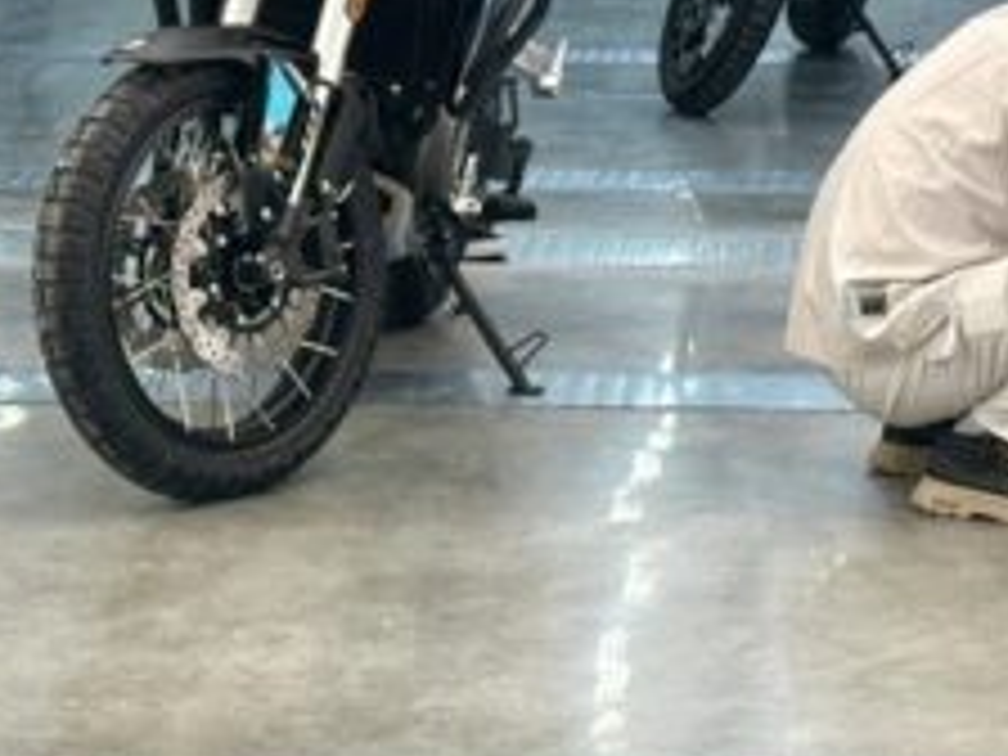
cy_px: -310
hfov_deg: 13.2
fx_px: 4339
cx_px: 576
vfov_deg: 9.7
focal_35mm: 149
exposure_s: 1/100
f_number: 1.78
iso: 64
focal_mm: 6.86
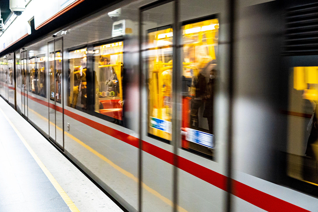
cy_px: 106
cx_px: 159
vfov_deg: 32.1
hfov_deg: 46.7
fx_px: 368
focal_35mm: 42
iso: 2500
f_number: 2.8
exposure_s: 1/60
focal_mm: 27.8
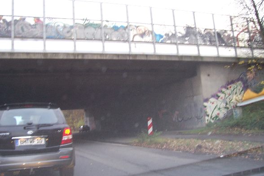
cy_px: 88
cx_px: 132
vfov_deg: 38.9
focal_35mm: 34
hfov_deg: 55.8
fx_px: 249
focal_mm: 5.6
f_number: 2.7
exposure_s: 1/30
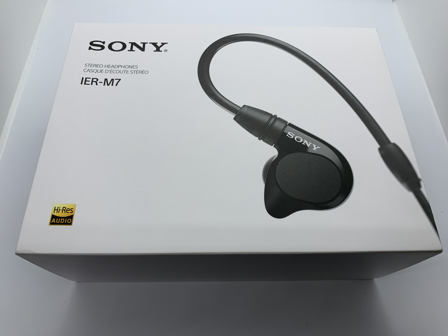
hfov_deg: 67.3
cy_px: 168
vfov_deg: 53.1
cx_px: 224
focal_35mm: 26
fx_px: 336
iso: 25
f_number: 1.8
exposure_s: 1/224
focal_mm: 4.25
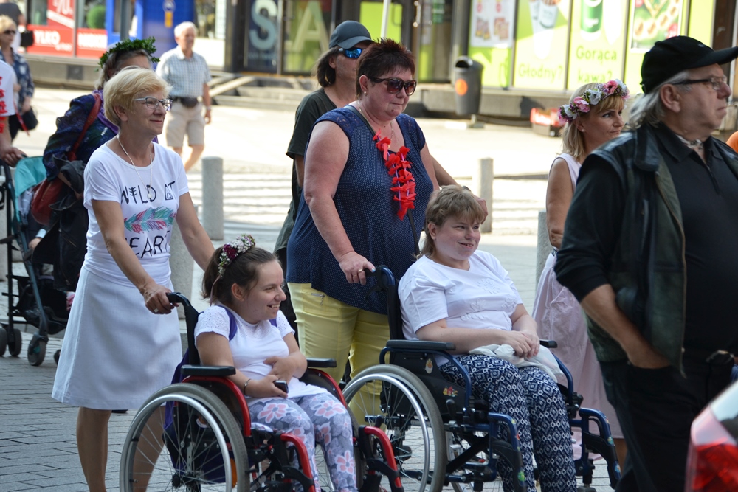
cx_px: 369
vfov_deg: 10.2
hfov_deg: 15.2
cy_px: 246
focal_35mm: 135
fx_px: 2768
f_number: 4.5
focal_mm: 90
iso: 100
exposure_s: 1/160
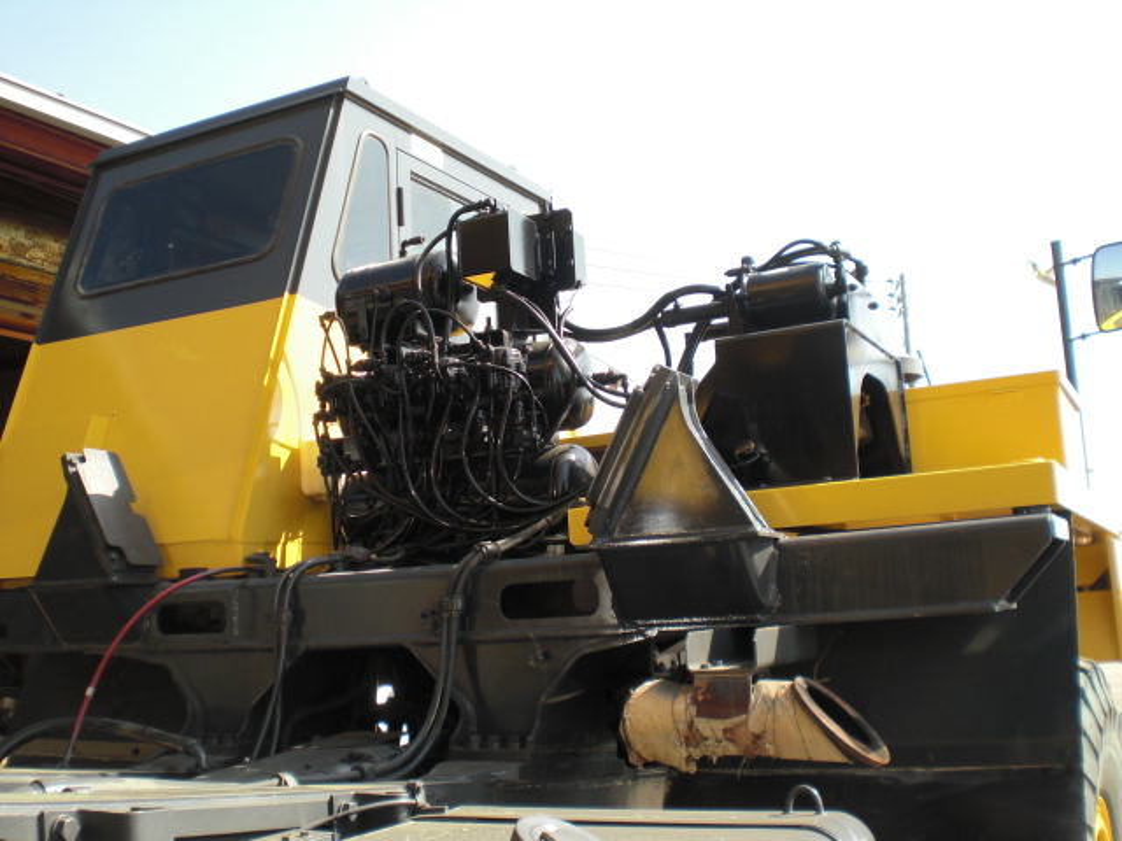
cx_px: 561
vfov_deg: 37.7
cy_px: 420
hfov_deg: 49.0
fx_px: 1232
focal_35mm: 38
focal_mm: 6.3
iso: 64
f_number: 3.1
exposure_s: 1/320
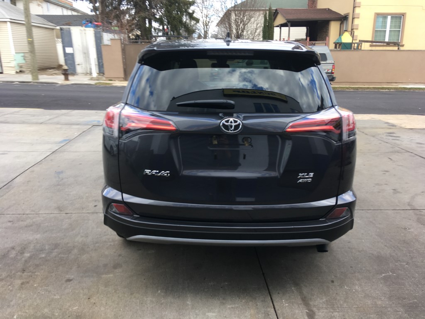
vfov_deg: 48.2
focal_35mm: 29
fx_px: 356
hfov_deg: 61.7
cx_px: 212
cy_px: 160
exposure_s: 1/151
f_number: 2.2
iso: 25
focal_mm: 4.15
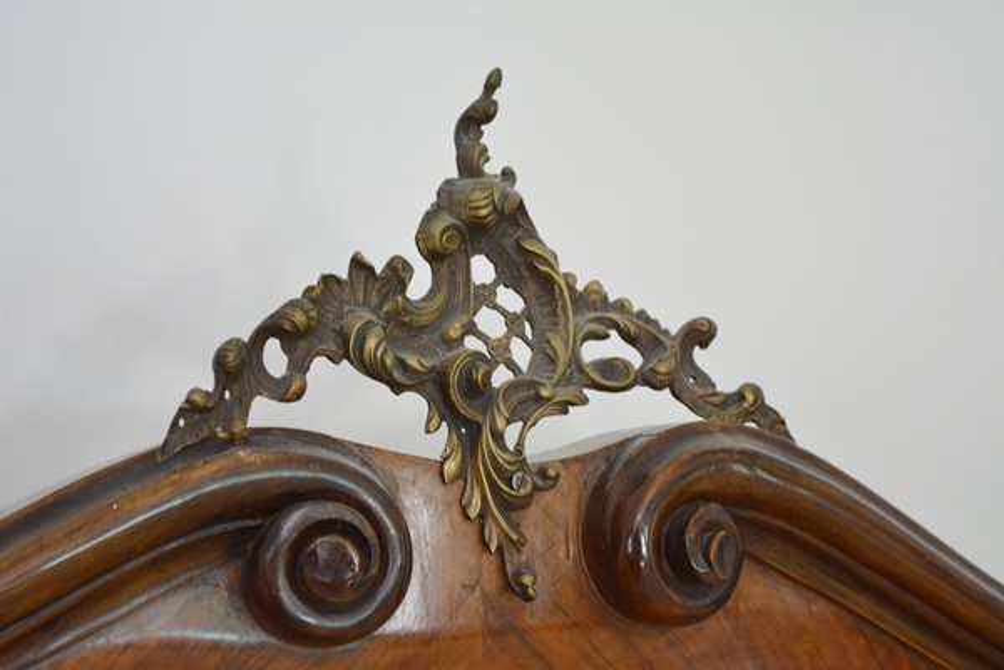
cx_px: 502
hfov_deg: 24.6
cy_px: 335
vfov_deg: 16.6
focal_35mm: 82
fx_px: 2301
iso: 800
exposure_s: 1/40
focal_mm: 55
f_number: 5.6
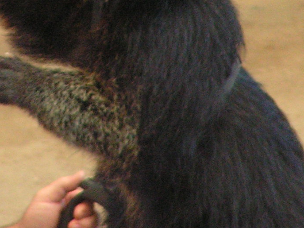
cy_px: -89
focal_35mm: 1257
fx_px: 11037
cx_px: 48
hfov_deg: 1.6
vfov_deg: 1.2
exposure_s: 1/100
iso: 200
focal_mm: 63
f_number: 3.7
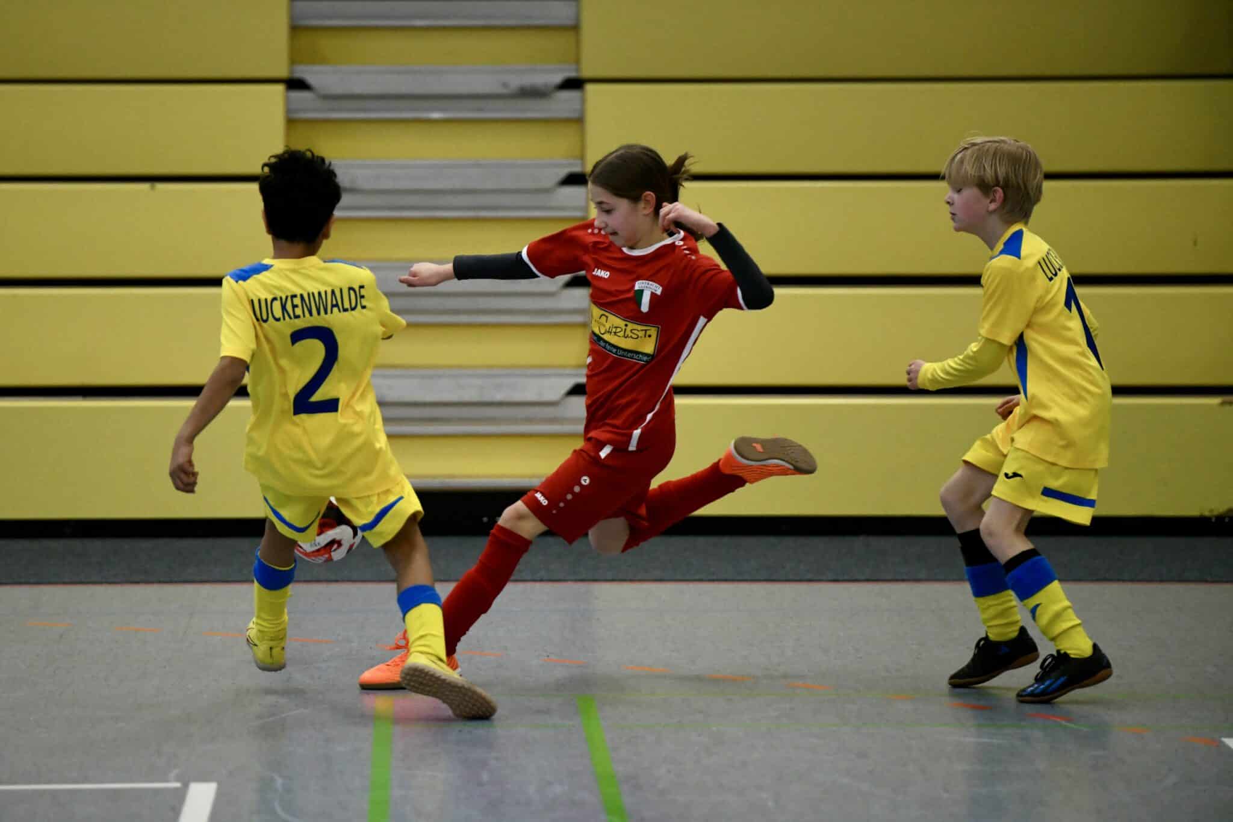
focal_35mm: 170
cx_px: 616
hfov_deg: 12.1
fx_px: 5822
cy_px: 411
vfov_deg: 8.1
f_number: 2.8
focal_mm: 170
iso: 5000
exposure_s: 1/1250
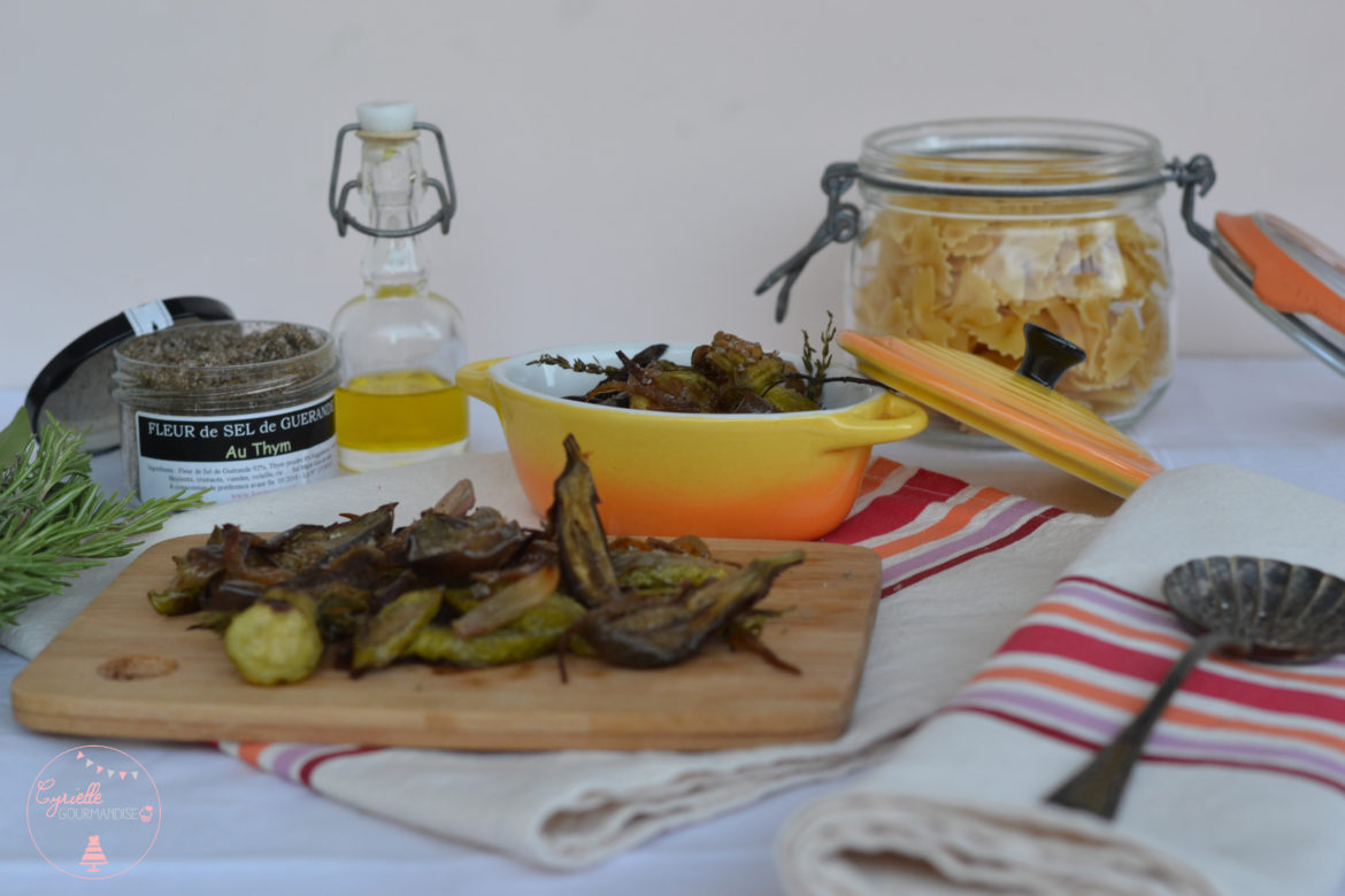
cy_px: 448
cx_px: 672
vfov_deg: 18.2
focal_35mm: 75
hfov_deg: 27.0
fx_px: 2802
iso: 400
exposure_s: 1/60
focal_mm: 50
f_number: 4.5
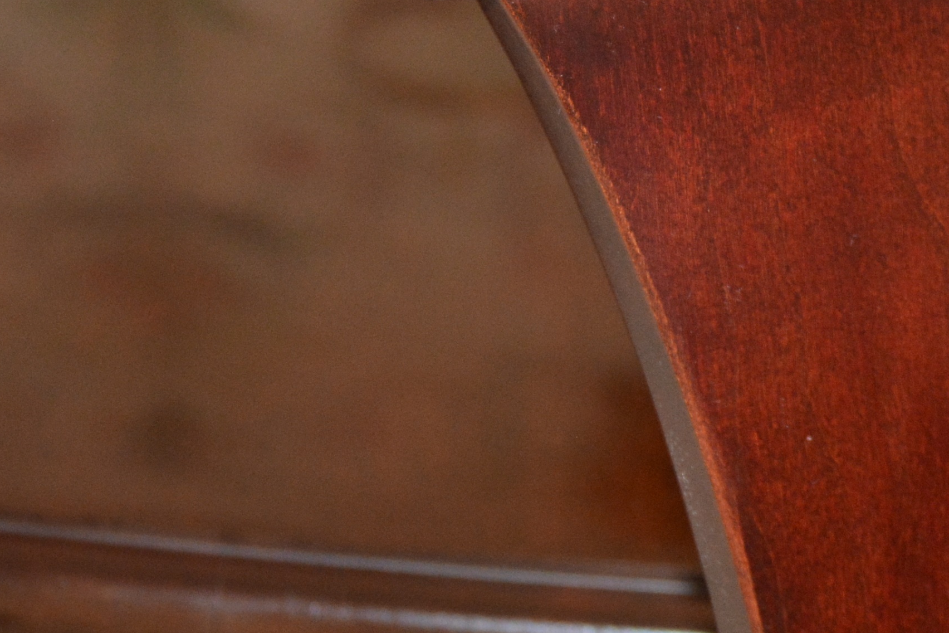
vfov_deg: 8.1
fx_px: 4455
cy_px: 172
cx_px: 1104
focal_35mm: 169
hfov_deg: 11.9
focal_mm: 32
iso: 1100
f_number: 4.5
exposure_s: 1/60
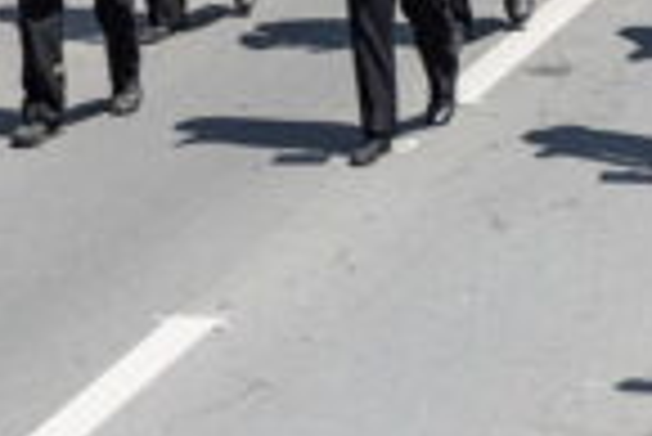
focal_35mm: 313
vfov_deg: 4.4
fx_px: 5674
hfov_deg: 6.6
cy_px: -301
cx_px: 342
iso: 100
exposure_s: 1/250
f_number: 8
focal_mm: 70
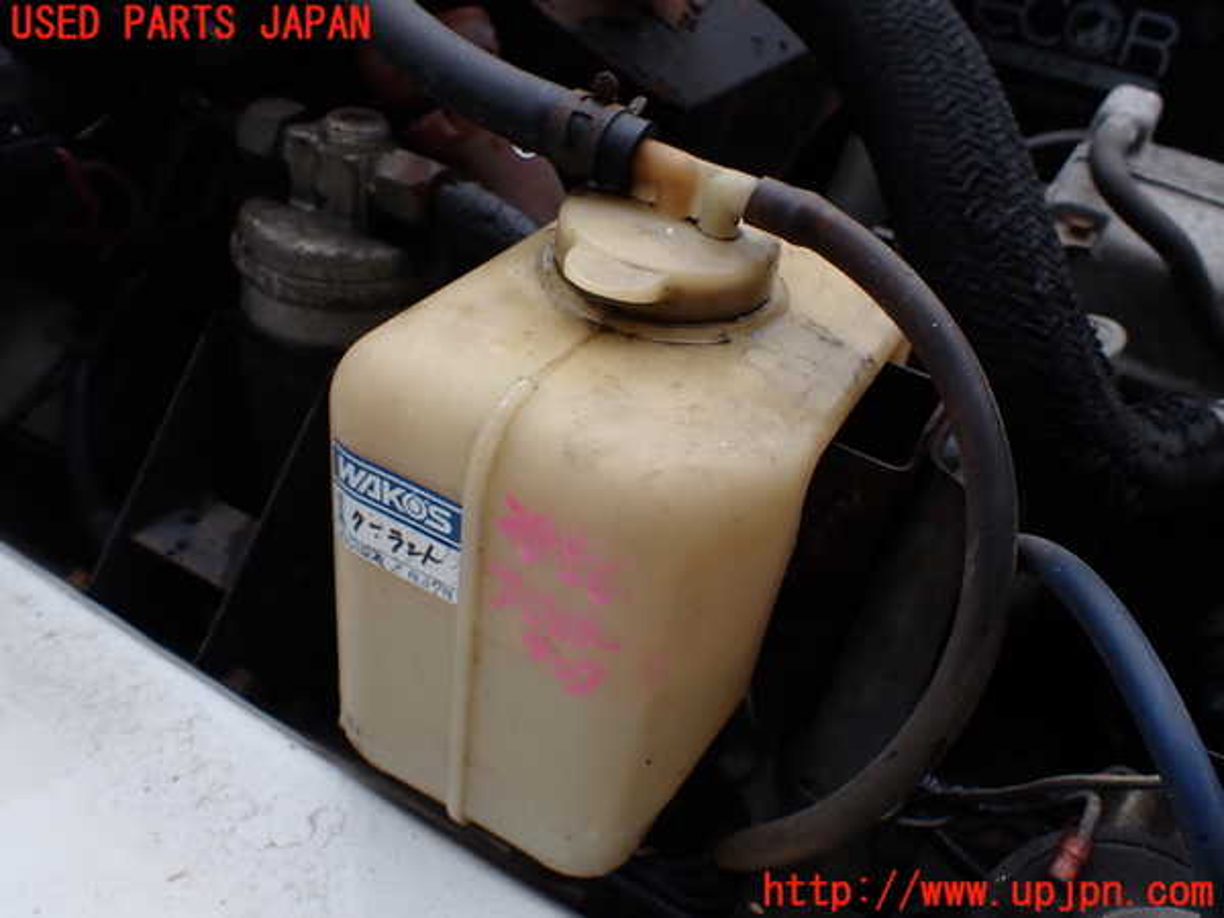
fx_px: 1061
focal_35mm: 30
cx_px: 612
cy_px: 459
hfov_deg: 60.0
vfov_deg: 46.8
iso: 100
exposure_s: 1/640
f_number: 3.2
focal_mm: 5.4
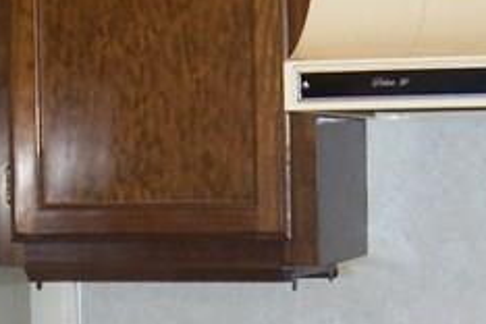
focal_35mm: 155
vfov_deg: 8.8
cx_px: 210
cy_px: 374
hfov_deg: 13.2
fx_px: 2092
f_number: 2.7
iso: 125
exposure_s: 1/60
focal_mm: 5.6
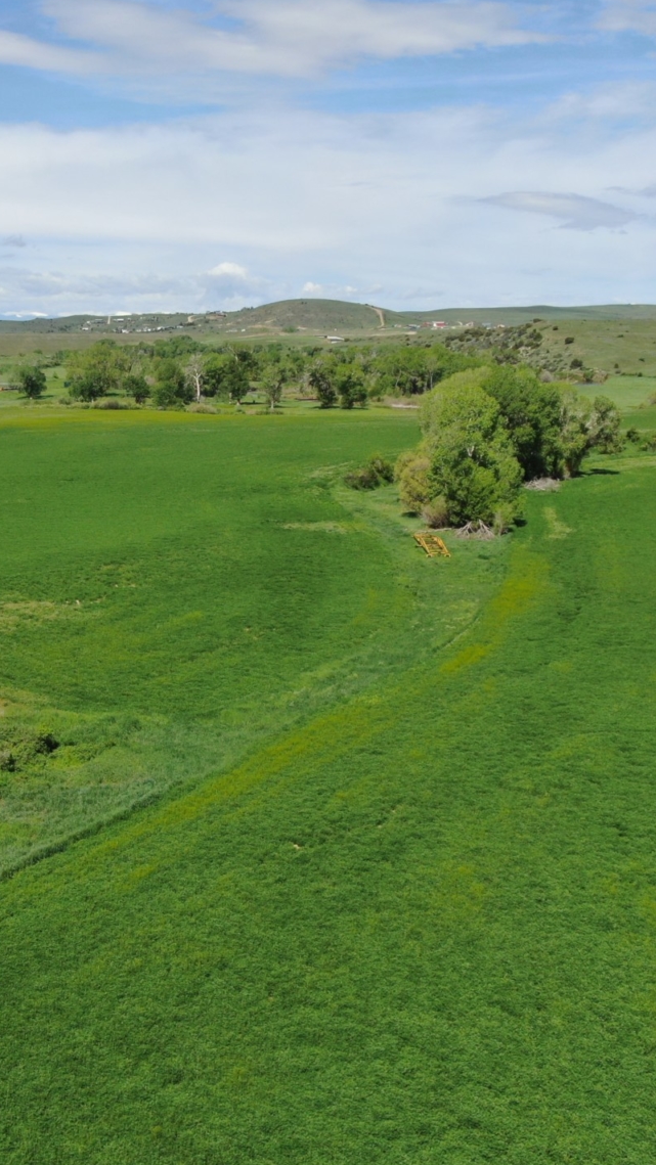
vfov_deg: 43.7
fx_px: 1453
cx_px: 201
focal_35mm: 47
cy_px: 582
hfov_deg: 25.3
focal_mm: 5.45
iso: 100
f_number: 3.1
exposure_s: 1/1250
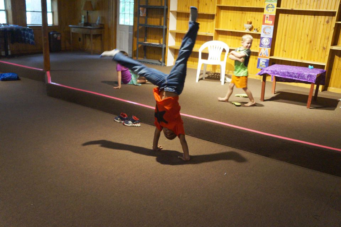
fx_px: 327
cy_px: 114
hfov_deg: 55.1
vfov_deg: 38.3
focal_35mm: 34
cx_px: 170
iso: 3200
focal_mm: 23
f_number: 4
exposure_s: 1/50
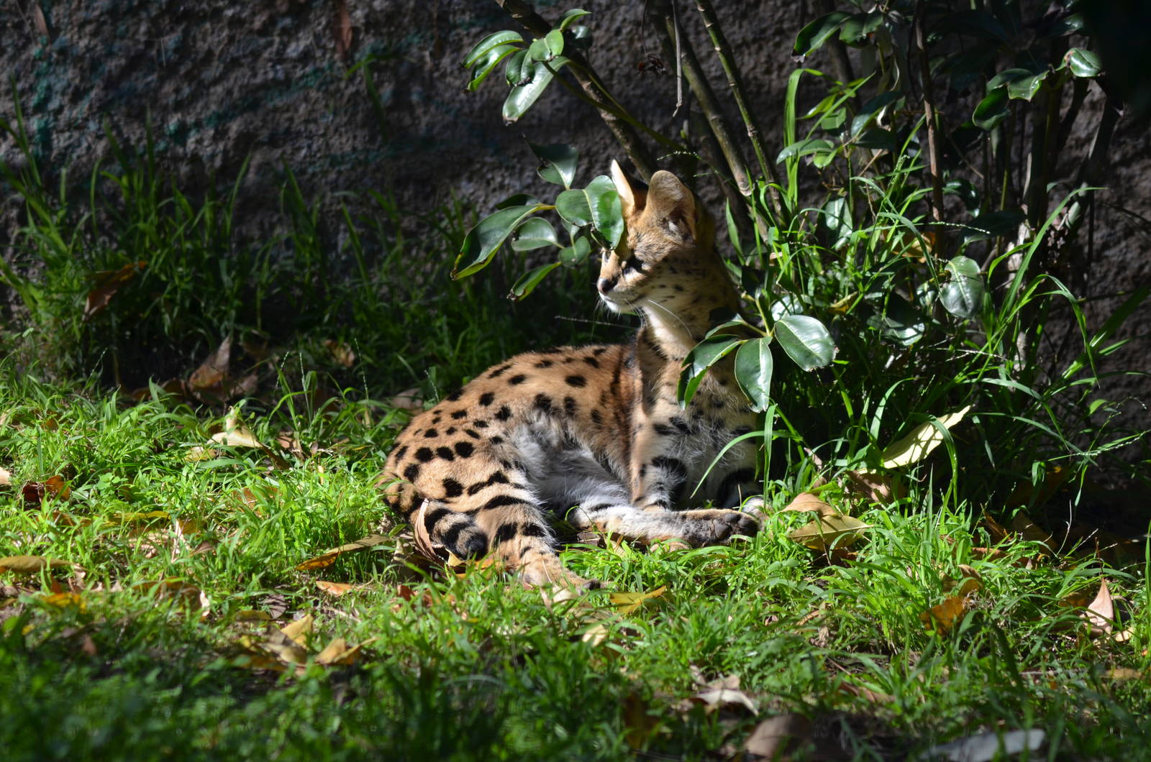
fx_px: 5744
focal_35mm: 180
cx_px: 576
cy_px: 381
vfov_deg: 7.6
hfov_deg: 11.4
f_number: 5.6
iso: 360
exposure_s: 1/500
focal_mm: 120
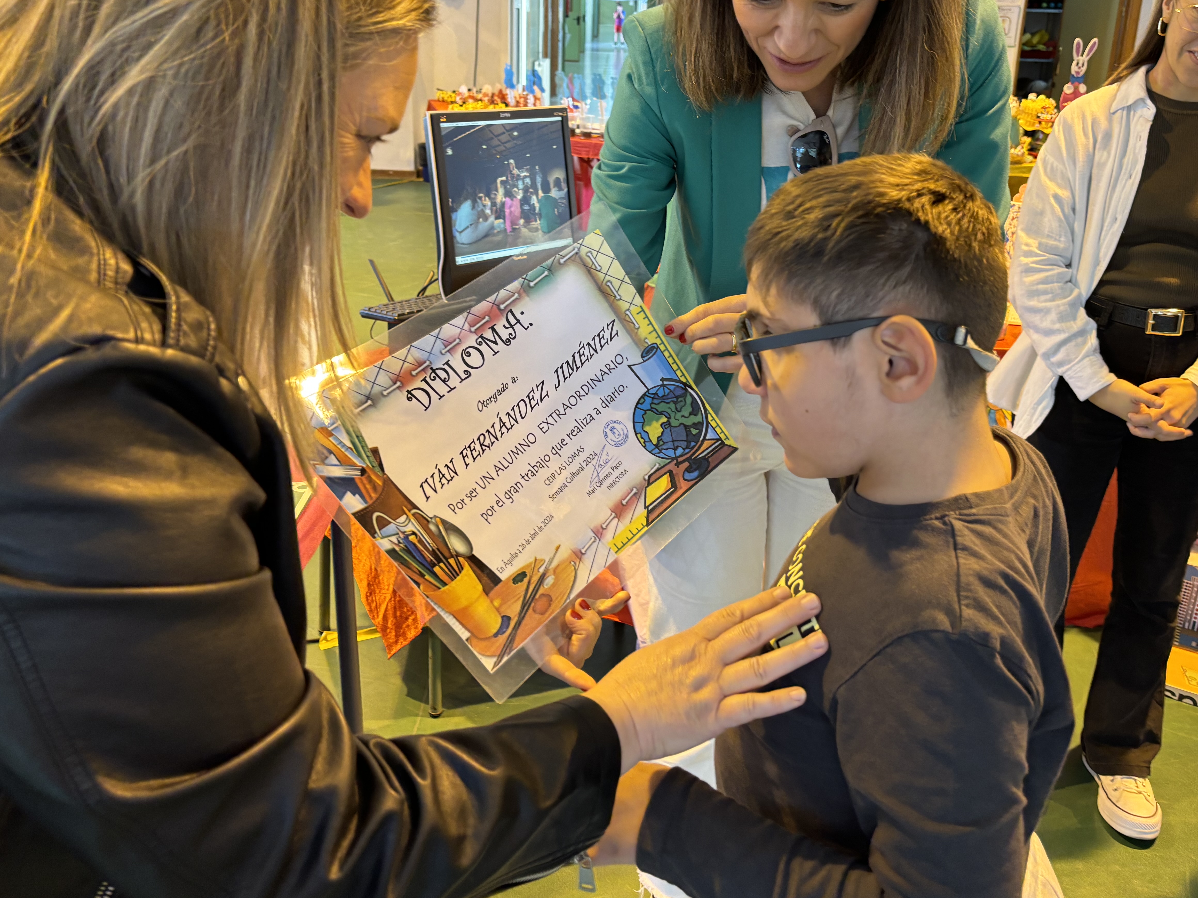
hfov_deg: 56.8
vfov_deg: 43.9
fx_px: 1107
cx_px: 613
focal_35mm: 32
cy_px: 358
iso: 125
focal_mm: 5.96
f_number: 1.6
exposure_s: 1/50
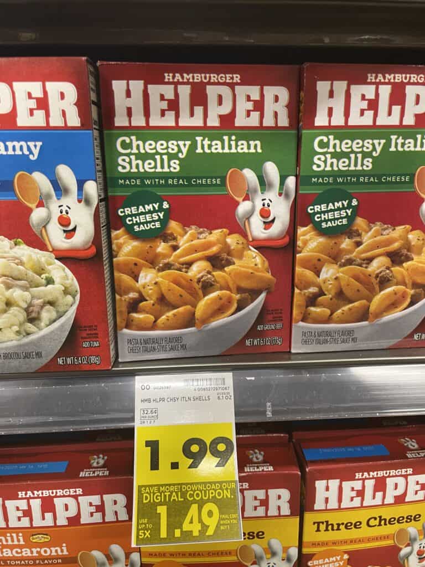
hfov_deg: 53.1
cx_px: 212
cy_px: 284
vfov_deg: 67.3
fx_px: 426
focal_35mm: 26
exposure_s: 1/44
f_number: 1.6
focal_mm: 4.2
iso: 200
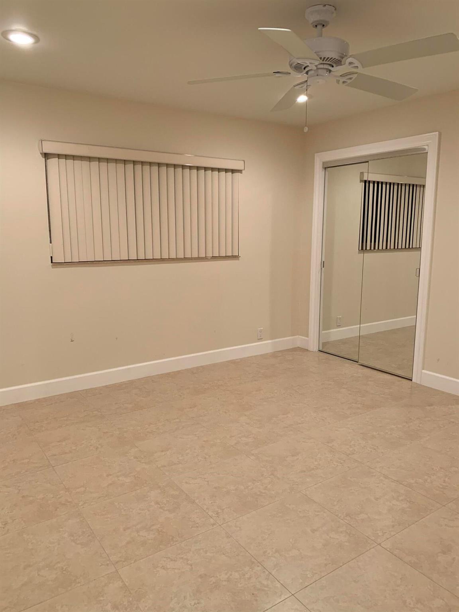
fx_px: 460
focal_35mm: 26
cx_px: 230
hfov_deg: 53.1
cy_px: 306
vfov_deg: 67.3
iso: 100
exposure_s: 1/60
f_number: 1.8
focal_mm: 4.25
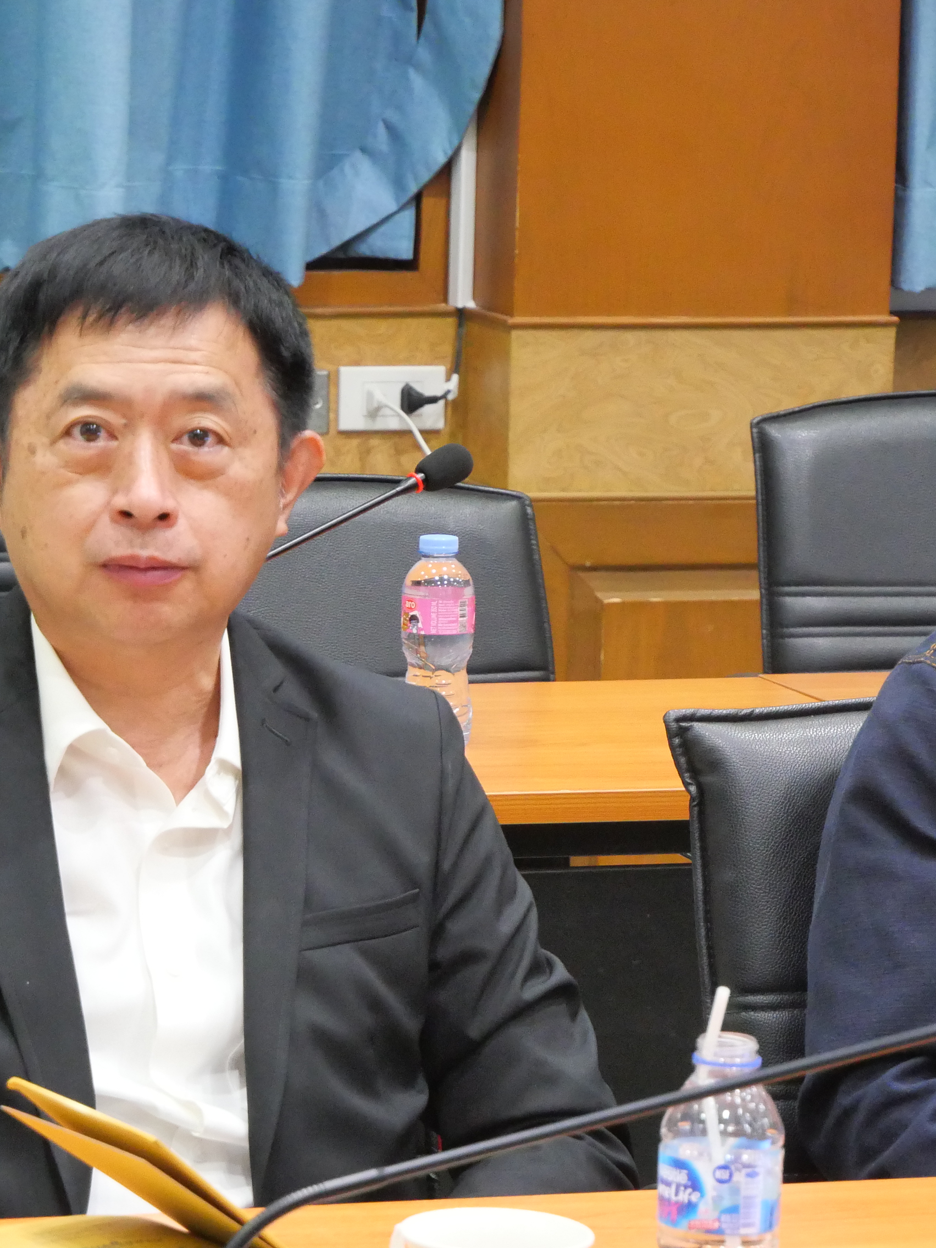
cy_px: 665
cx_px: 86
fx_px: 5841
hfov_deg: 9.1
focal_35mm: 162
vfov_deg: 12.2
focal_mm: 50
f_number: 5.6
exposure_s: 1/40
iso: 3200
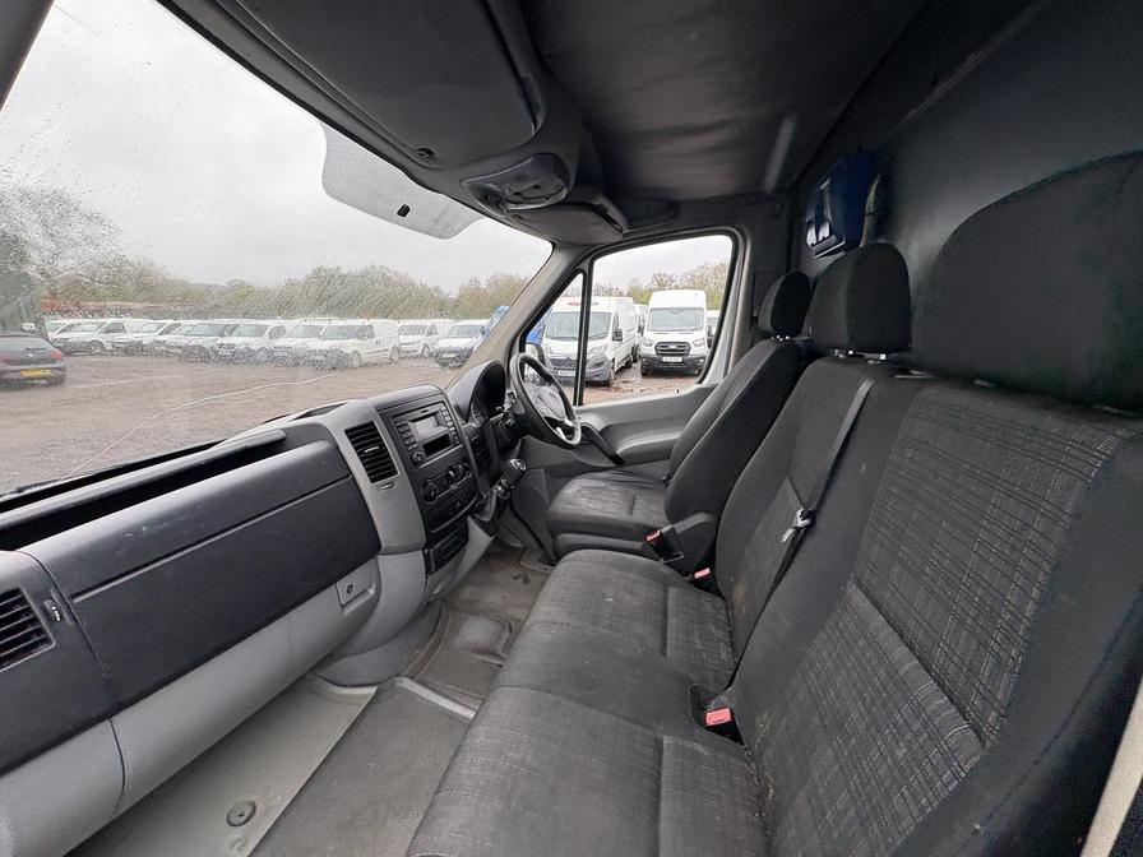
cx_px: 572
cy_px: 428
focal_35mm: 14
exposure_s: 1/108
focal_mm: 2.22
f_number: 2.2
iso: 40
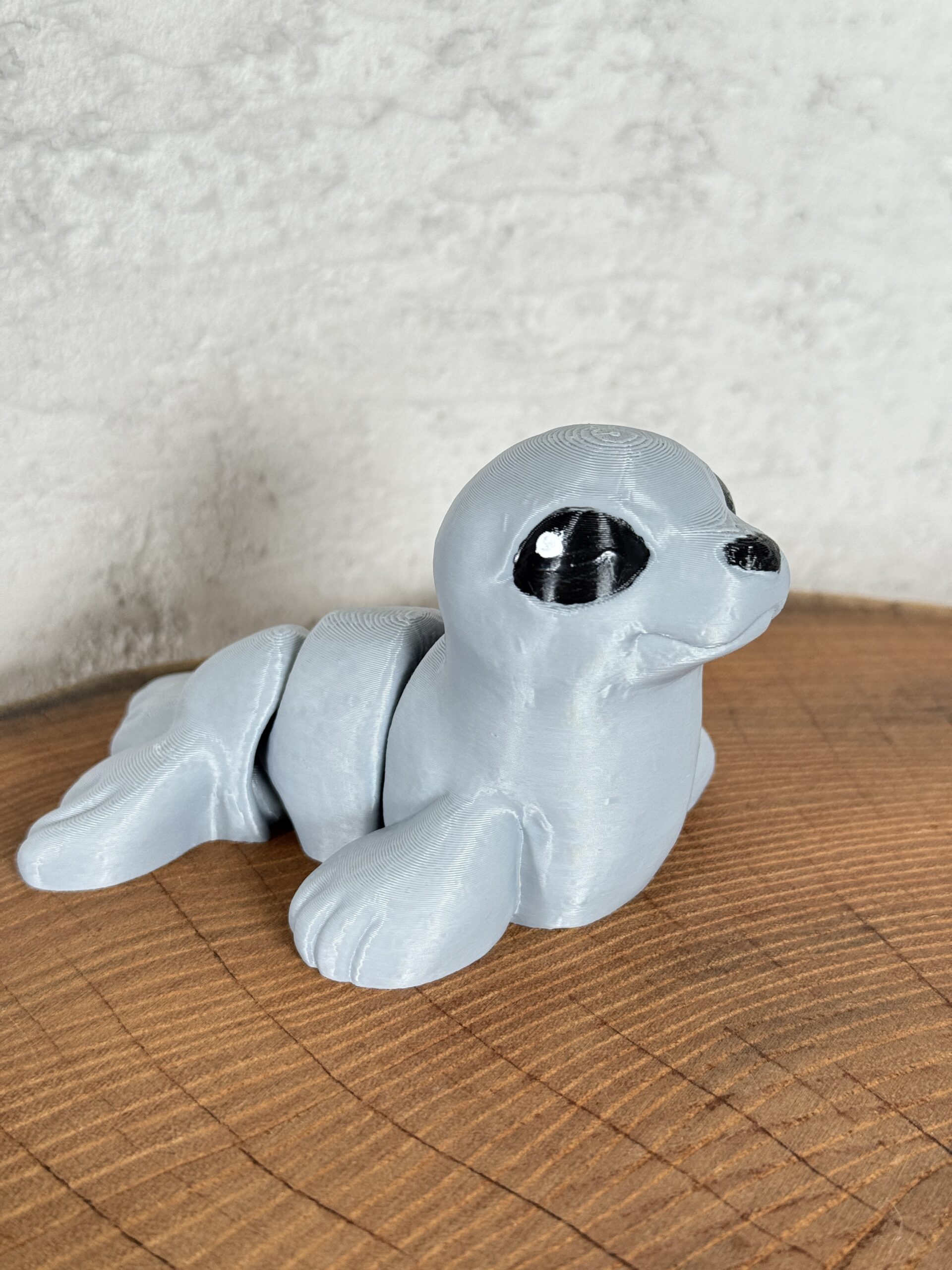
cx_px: 476
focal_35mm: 48
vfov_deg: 39.7
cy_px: 635
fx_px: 1760
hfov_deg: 30.3
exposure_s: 1/60
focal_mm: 6.76
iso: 160
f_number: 1.78
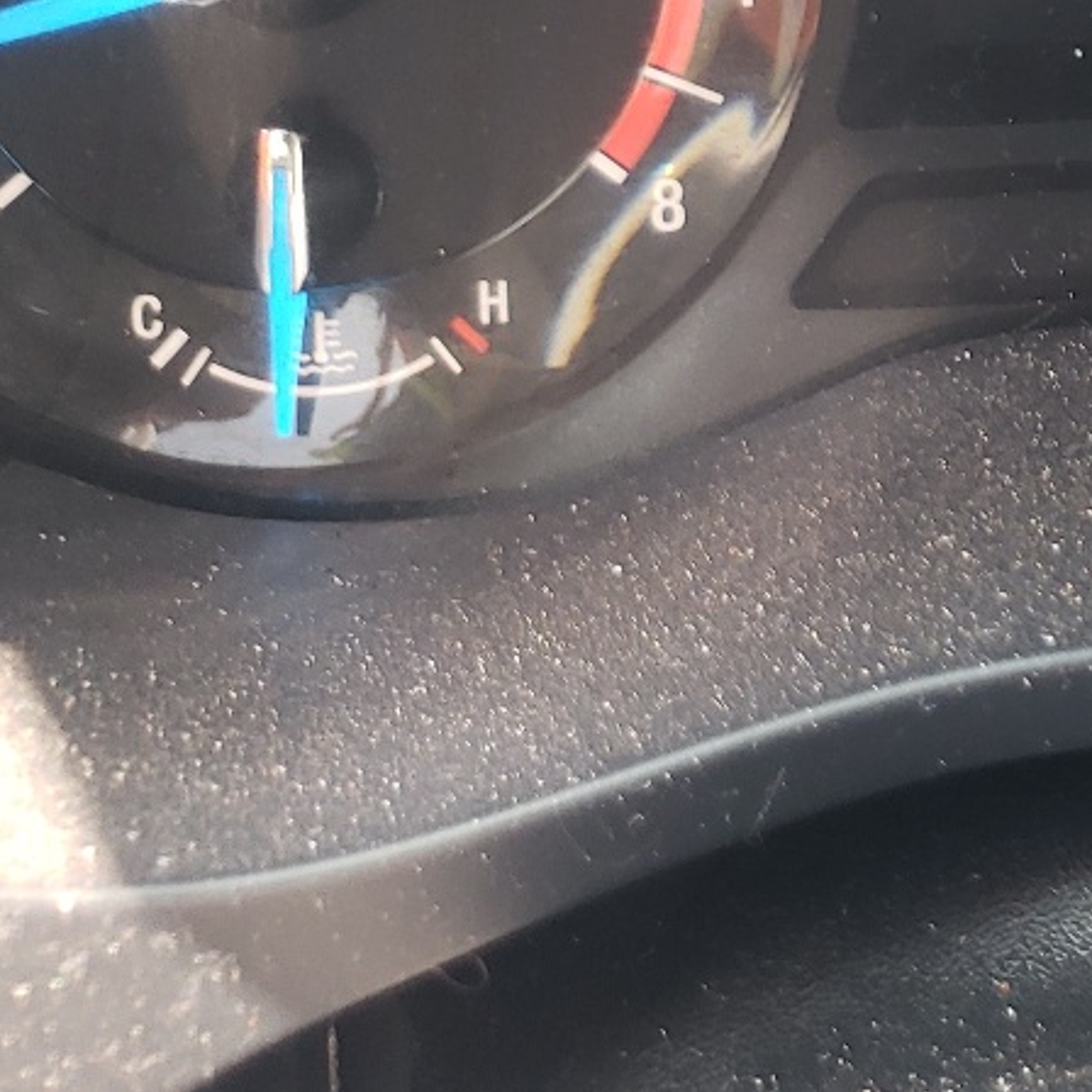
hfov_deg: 19.1
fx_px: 2927
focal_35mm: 82
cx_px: 1536
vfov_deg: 20.2
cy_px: -102
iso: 64
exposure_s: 1/60.2
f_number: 1.5
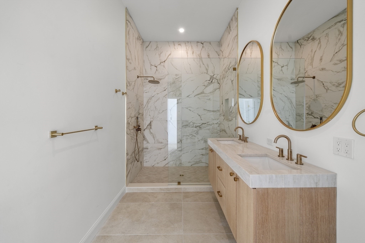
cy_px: 122
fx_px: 132
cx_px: 182
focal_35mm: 13
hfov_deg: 108.3
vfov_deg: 85.4
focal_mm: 13
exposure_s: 1/13
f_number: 7.1
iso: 320
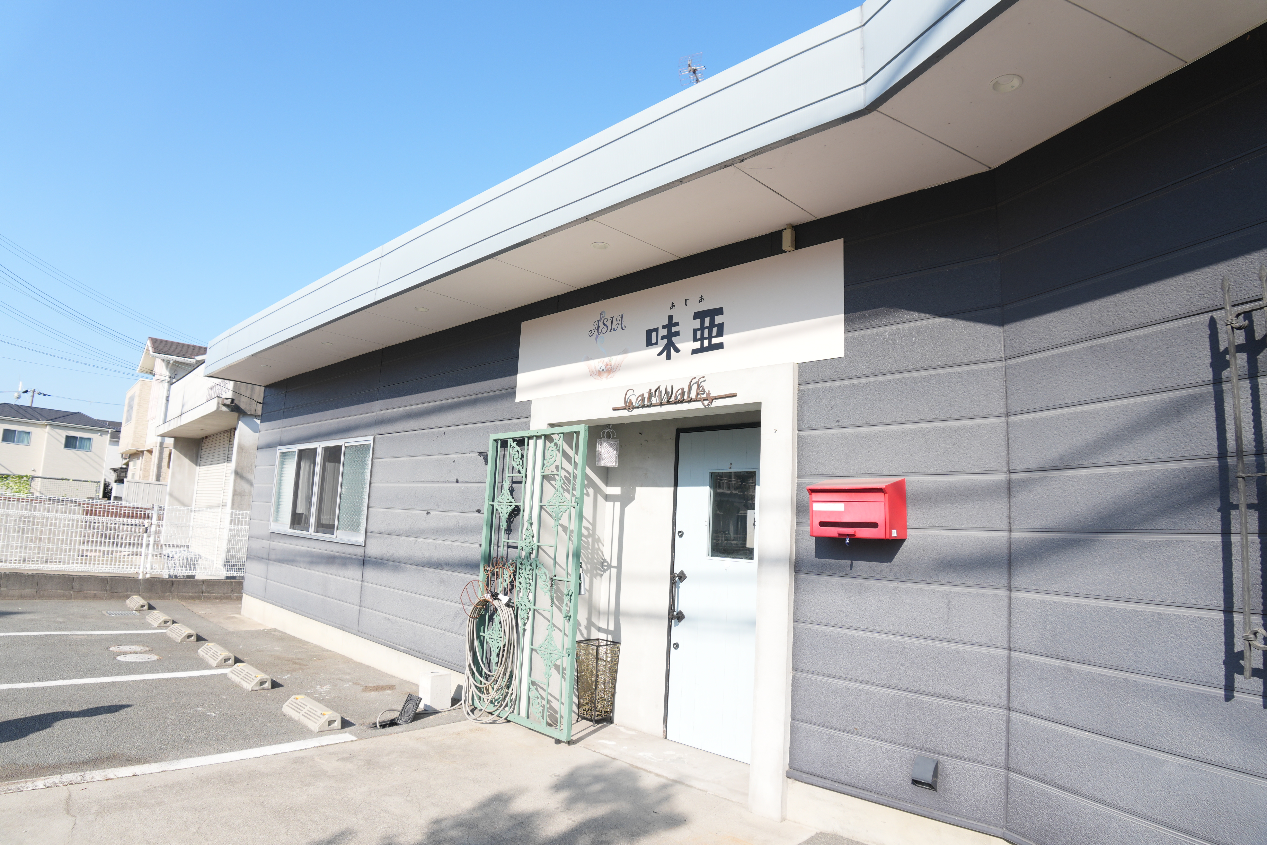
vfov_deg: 53.1
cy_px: 422
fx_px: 845
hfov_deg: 73.7
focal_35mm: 24
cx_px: 634
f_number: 5.6
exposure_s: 1/320
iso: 100
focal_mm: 16
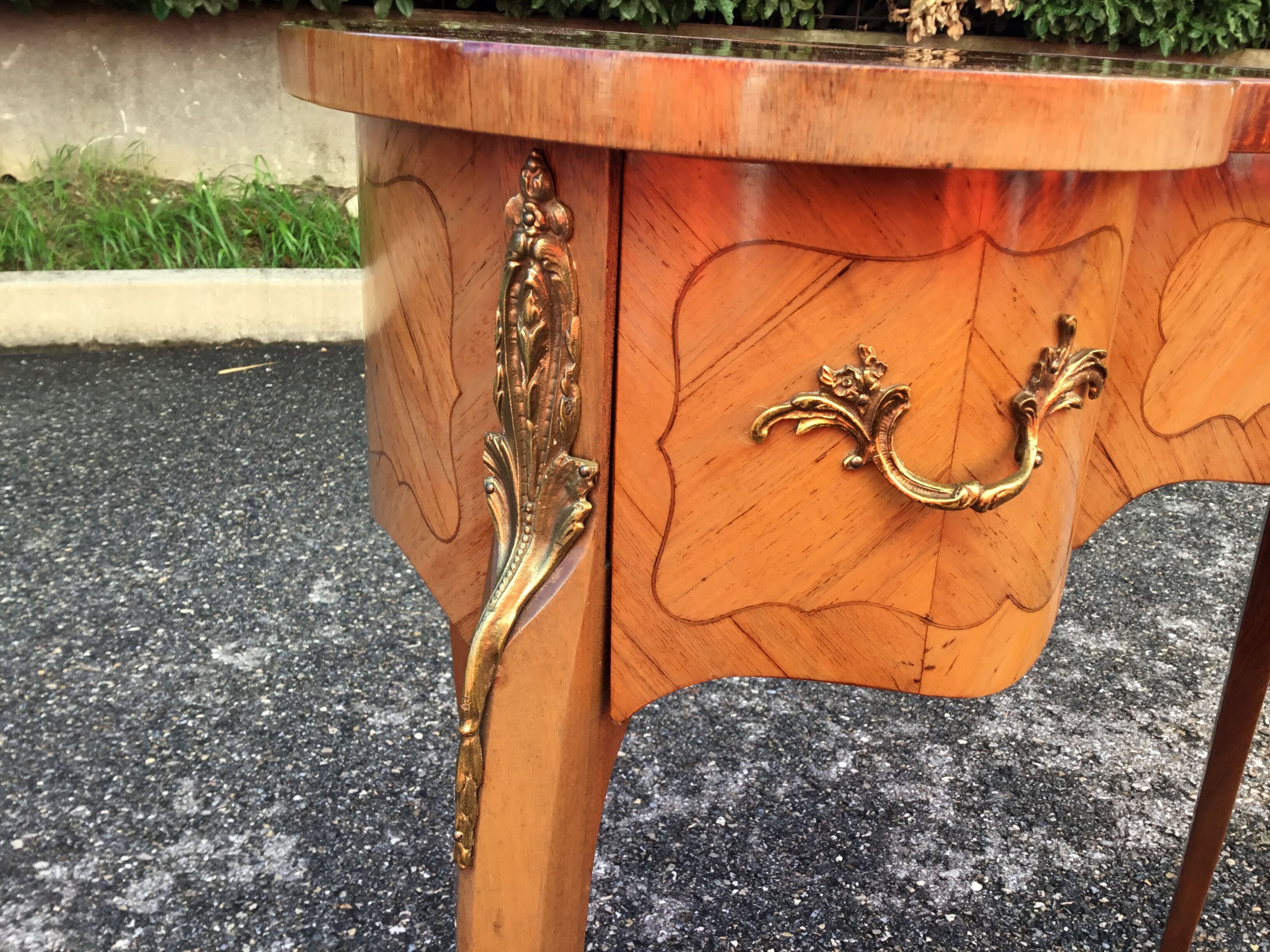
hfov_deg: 58.4
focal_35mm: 31
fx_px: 1137
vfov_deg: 45.4
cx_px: 635
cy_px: 476
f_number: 2.4
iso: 32
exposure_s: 1/100
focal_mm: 3.3
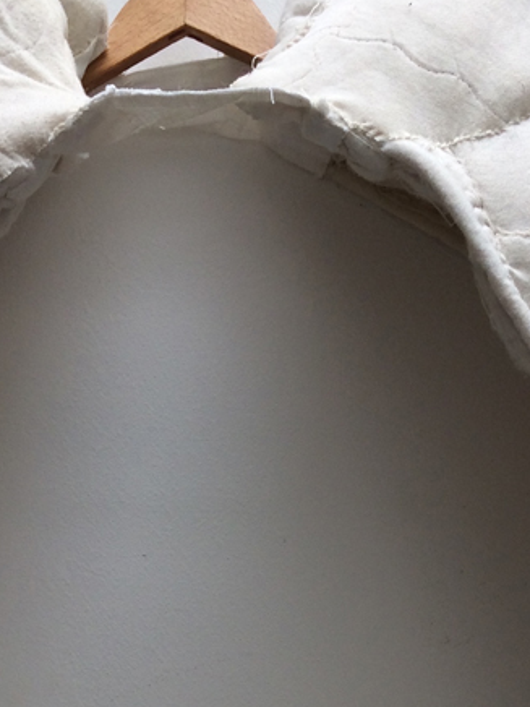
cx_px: 198
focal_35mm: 71
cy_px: 688
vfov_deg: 26.1
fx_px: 1449
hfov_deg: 20.7
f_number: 2.2
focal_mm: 4.15
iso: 40
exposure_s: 1/100
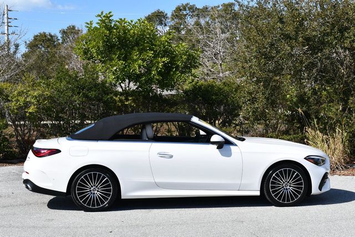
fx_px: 691
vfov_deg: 19.5
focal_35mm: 70
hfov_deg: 28.8
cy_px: 118
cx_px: 178
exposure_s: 1/320
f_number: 9
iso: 100
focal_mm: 35
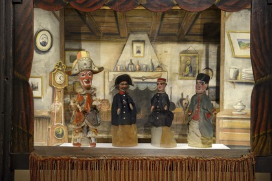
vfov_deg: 31.9
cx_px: 136
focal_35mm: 42
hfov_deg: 46.4
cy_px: 90
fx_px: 317
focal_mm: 42
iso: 1600
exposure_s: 1/50
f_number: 3.5
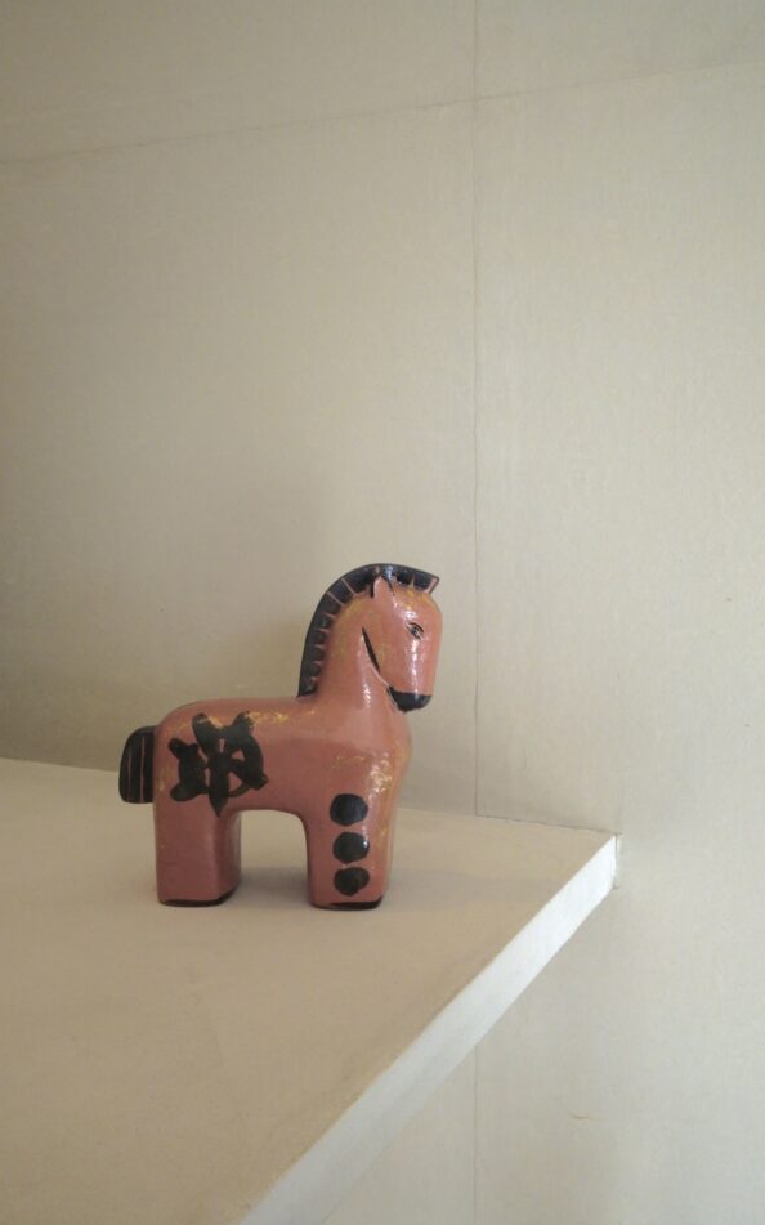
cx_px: 402
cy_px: 613
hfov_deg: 34.4
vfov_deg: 52.8
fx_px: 1235
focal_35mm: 37
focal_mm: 35
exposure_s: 1/80
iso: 2000
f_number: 22
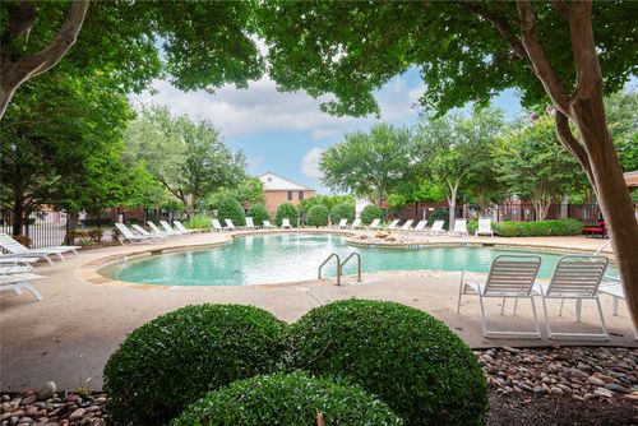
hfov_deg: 96.7
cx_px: 319
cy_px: 213
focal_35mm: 16
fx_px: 284
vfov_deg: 73.8
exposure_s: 1/40
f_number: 7.1
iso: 100
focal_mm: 16
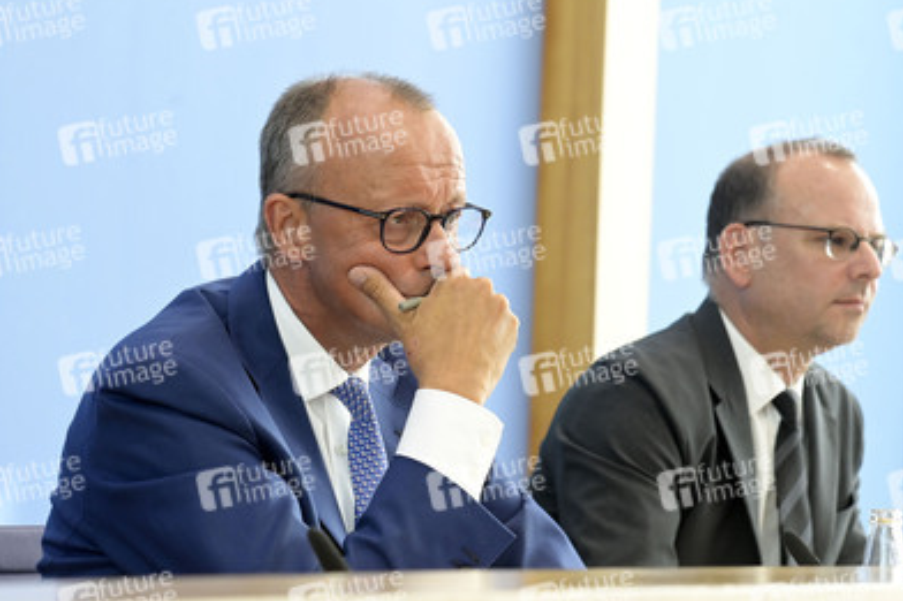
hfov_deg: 14.9
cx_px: 517
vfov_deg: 9.9
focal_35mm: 138
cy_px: 311
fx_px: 3460
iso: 4000
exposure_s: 1/500
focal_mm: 120
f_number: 5.6
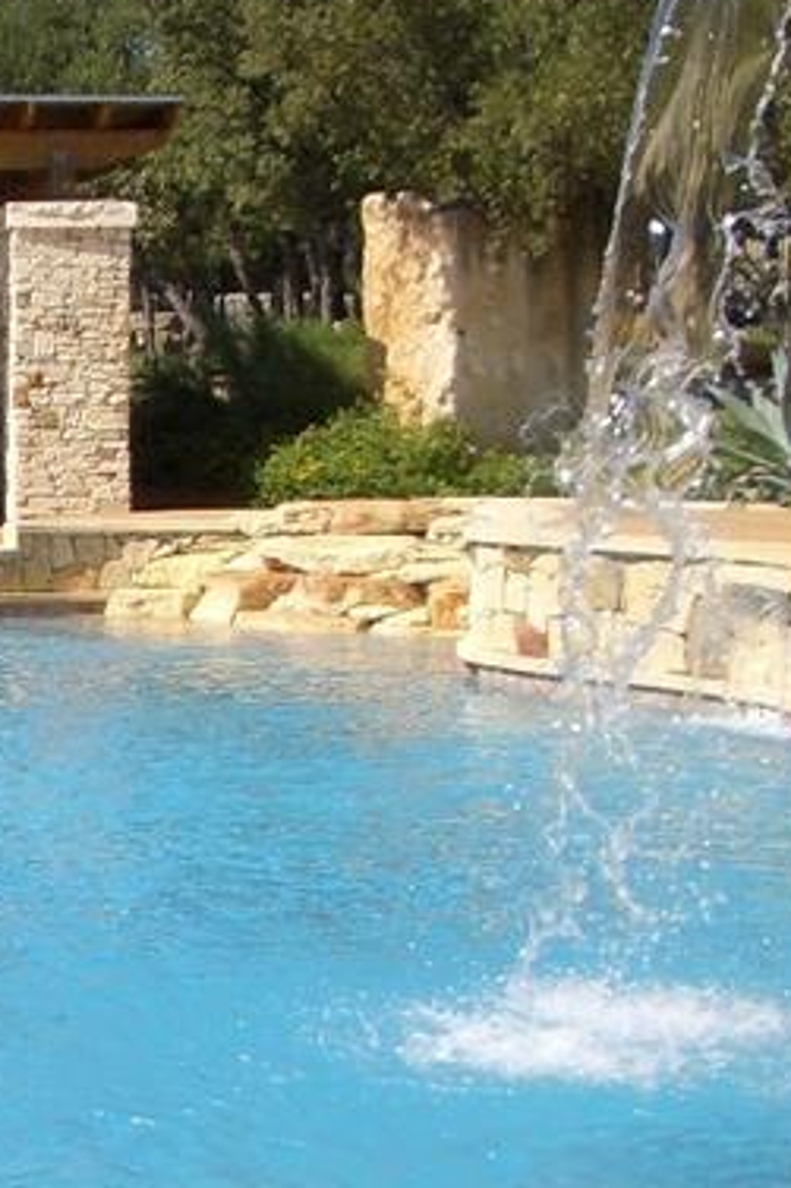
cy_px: 759
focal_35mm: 99
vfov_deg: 20.6
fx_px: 3266
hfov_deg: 13.3
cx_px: -274
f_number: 4.3
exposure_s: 1/500
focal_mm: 5.8
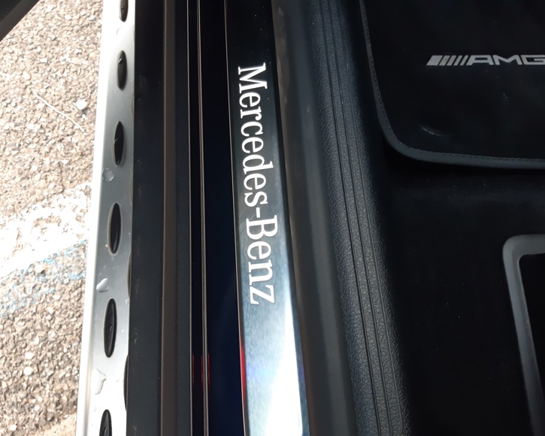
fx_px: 452
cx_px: 250
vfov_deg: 51.5
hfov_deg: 62.1
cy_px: 223
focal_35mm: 28
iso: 125
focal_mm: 3.92
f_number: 1.7
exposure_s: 1/60
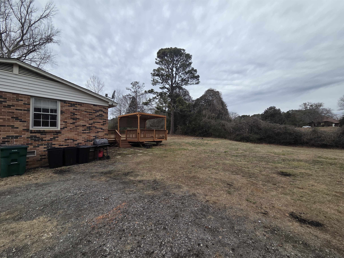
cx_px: 172
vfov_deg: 89.9
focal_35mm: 13
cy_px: 129
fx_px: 129
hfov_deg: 106.2
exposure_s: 1/1718
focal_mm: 2.2
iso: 50
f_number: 2.2
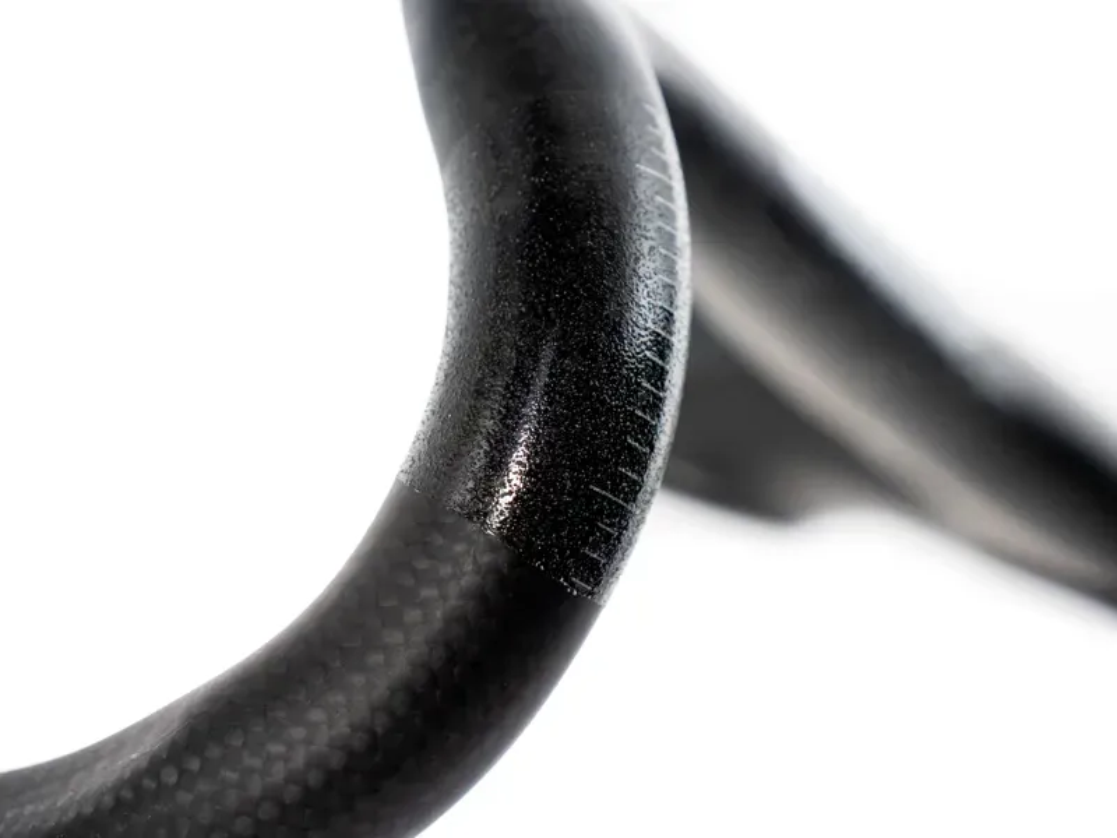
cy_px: 419
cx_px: 558
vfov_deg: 13.7
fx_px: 3485
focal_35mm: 108
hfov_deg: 18.2
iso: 800
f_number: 4
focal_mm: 54
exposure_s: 1/200
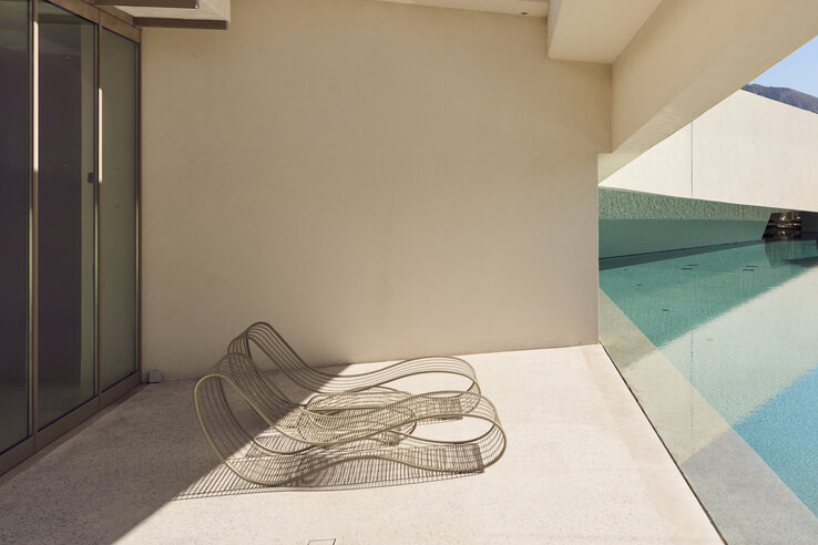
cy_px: 184
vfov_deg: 33.9
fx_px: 886
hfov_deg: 47.6
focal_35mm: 39
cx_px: 621
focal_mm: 24
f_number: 7.1
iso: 200
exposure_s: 1/250
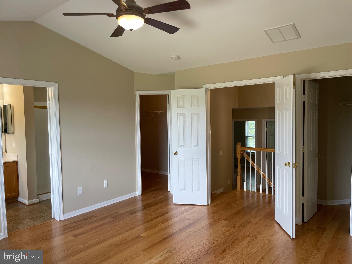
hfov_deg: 67.3
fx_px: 264
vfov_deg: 53.1
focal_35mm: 26
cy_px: 132
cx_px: 176
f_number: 1.6
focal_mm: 4.2
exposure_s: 1/120
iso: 80
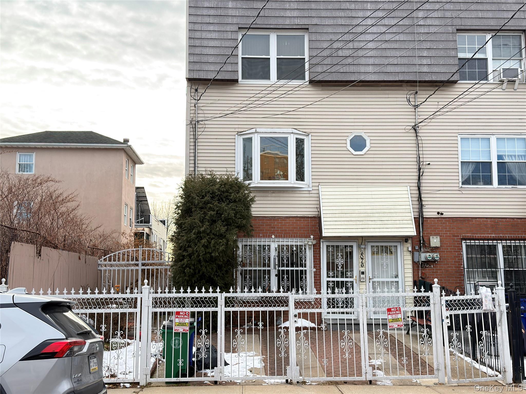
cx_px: 263
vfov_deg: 32.9
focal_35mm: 44
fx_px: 668
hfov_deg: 43.0
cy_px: 197
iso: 100
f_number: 1.78
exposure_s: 1/2141
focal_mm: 6.76
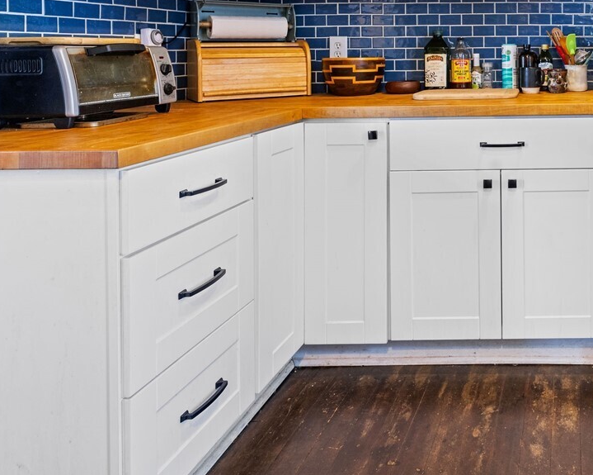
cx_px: 572
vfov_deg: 43.0
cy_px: 45
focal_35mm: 31
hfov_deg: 48.7
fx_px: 544
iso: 400
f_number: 9
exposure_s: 1/2.5
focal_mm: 14
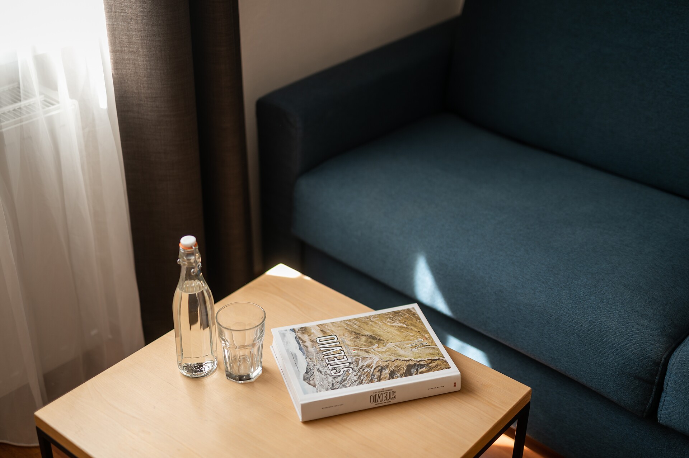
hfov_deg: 39.6
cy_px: 229
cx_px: 344
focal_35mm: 50
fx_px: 956
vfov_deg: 27.0
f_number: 1.4
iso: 64
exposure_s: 1/125
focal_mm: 50
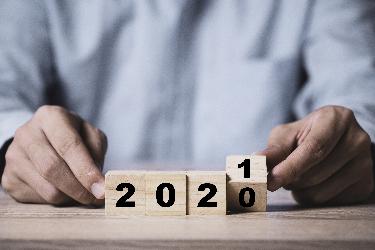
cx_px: 188
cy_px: 125
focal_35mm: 90
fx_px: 937
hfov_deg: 22.6
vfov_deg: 15.2
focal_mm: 60
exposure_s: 1/125
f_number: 2.4
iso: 400
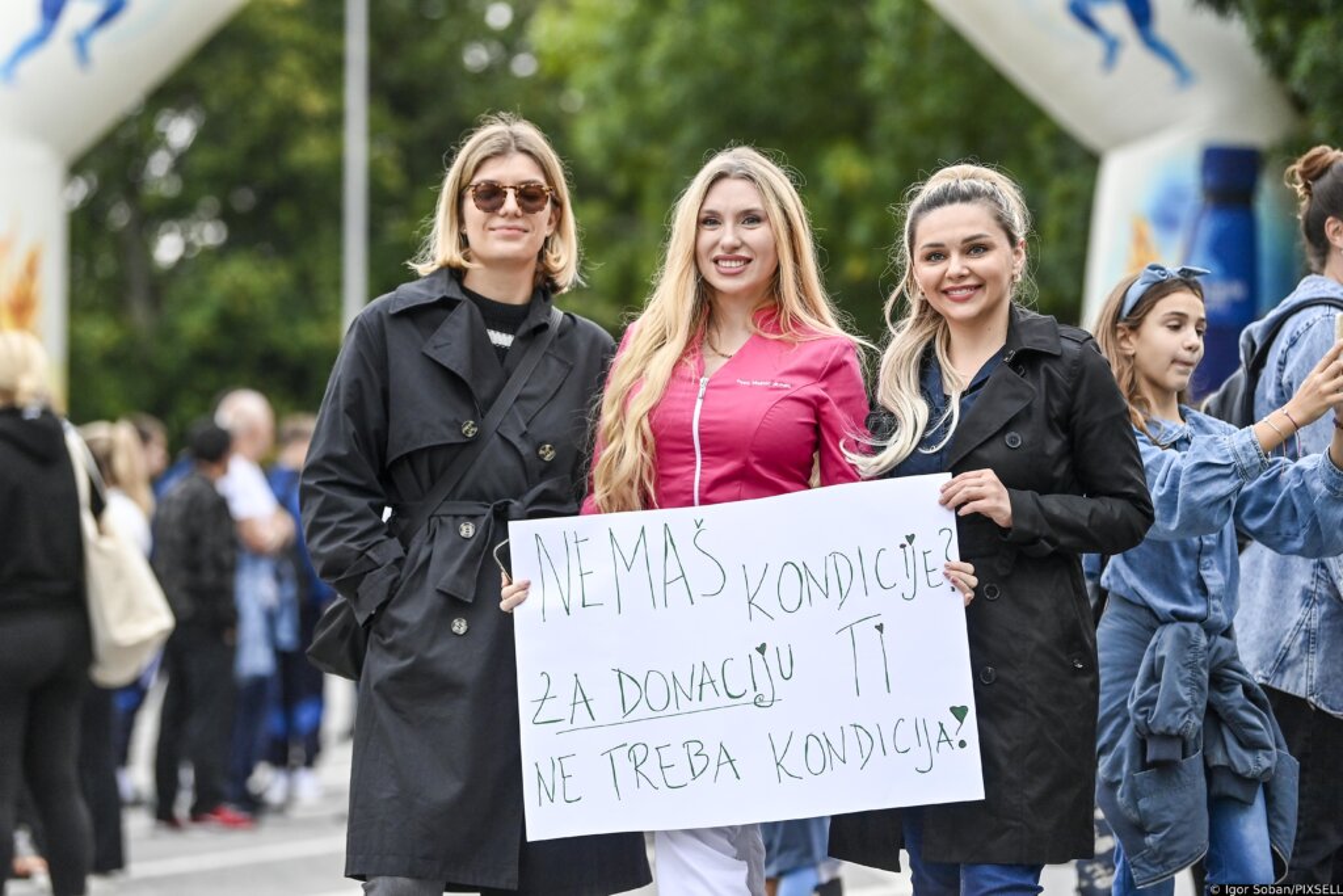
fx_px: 4552
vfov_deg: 11.2
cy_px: 448
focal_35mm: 122
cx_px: 672
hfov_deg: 16.8
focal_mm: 122
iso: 800
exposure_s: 1/320
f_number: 2.8
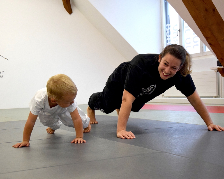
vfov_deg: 25.6
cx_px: 131
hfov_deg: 31.6
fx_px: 395
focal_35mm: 60
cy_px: 89
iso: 3200
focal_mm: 35
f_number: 4.5
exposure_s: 1/400
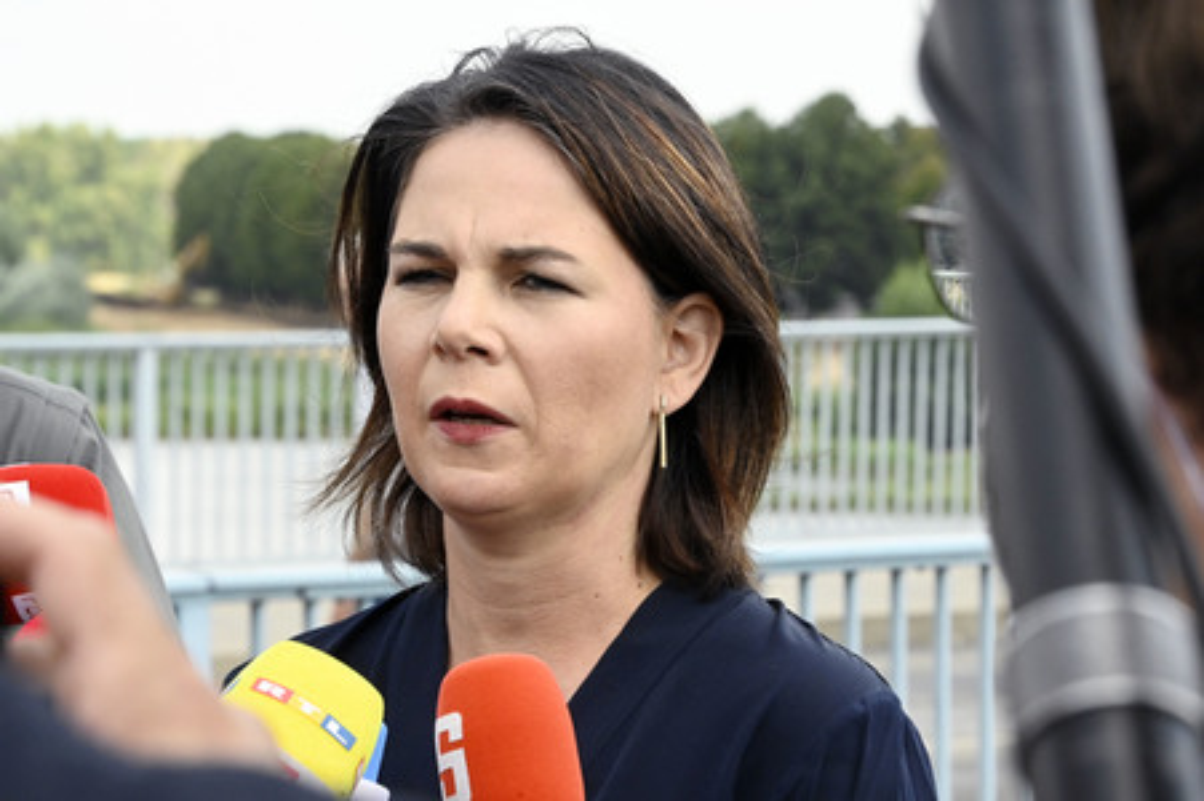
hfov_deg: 12.1
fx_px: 5681
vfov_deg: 8.1
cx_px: 602
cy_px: 400
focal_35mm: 170
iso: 3200
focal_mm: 170
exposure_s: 1/500
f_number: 16
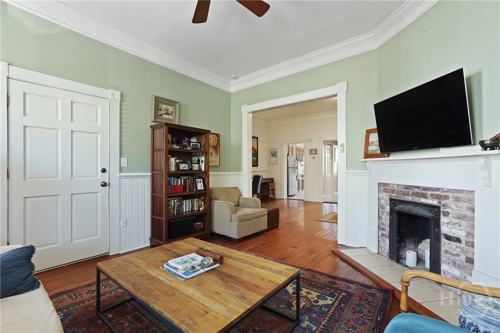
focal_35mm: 16
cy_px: 166
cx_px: 250
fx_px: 222
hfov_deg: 96.7
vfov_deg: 73.7
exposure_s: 1
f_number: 9
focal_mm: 16
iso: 320
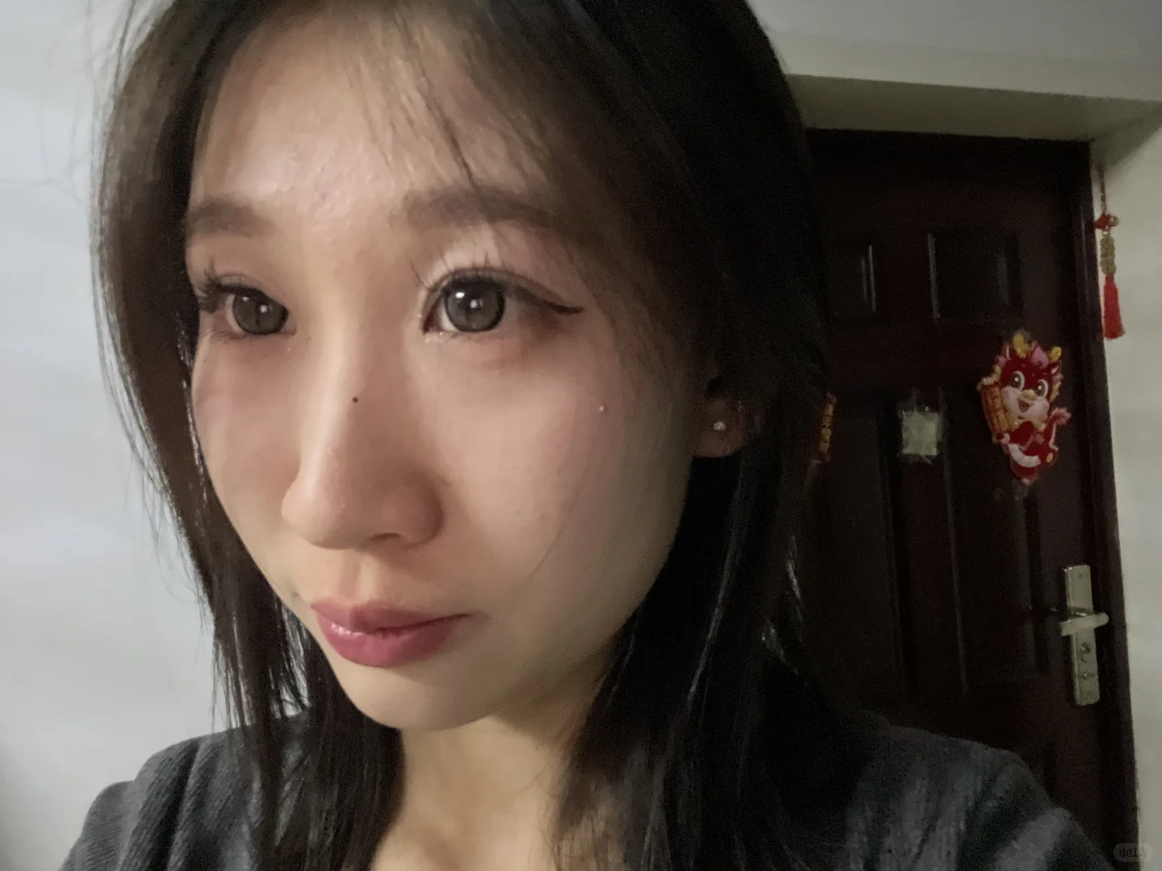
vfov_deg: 58.9
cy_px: 436
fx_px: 772
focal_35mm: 23
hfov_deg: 73.9
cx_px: 581
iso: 1000
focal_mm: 2.71
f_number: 2.2
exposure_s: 1/15
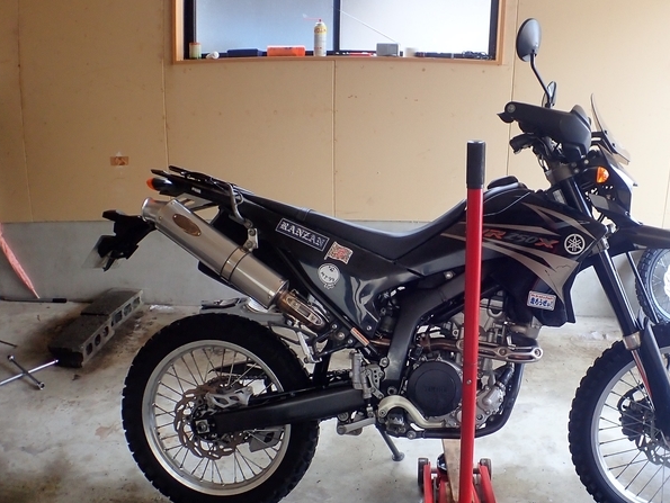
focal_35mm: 43
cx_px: 440
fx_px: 833
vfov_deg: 33.5
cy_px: 308
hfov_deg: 43.3
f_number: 2.4
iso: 200
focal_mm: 5.87
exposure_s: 1/60
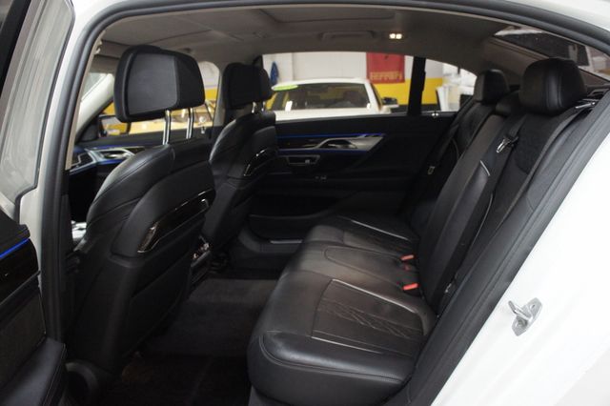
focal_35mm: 27
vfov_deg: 47.9
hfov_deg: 67.4
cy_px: 203
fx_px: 457
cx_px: 305
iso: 1250
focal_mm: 18
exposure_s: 1/30
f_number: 3.5
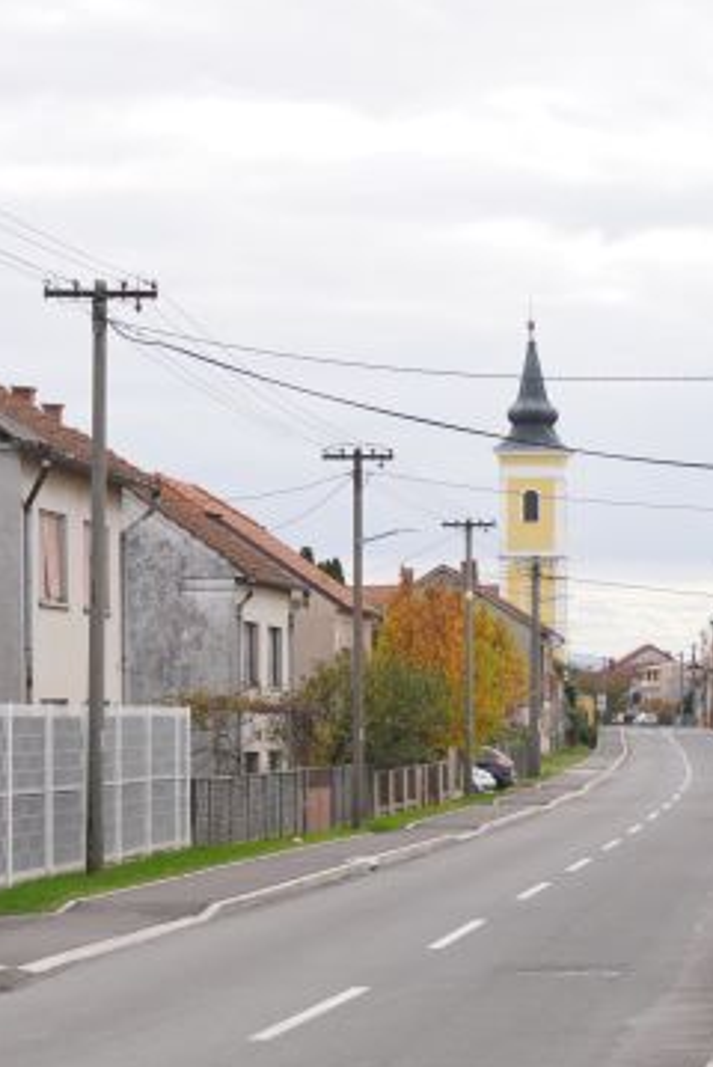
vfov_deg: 14.9
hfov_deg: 10.0
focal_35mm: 137
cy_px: 838
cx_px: 618
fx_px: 4056
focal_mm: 33.1
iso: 100
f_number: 4
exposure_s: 1/320
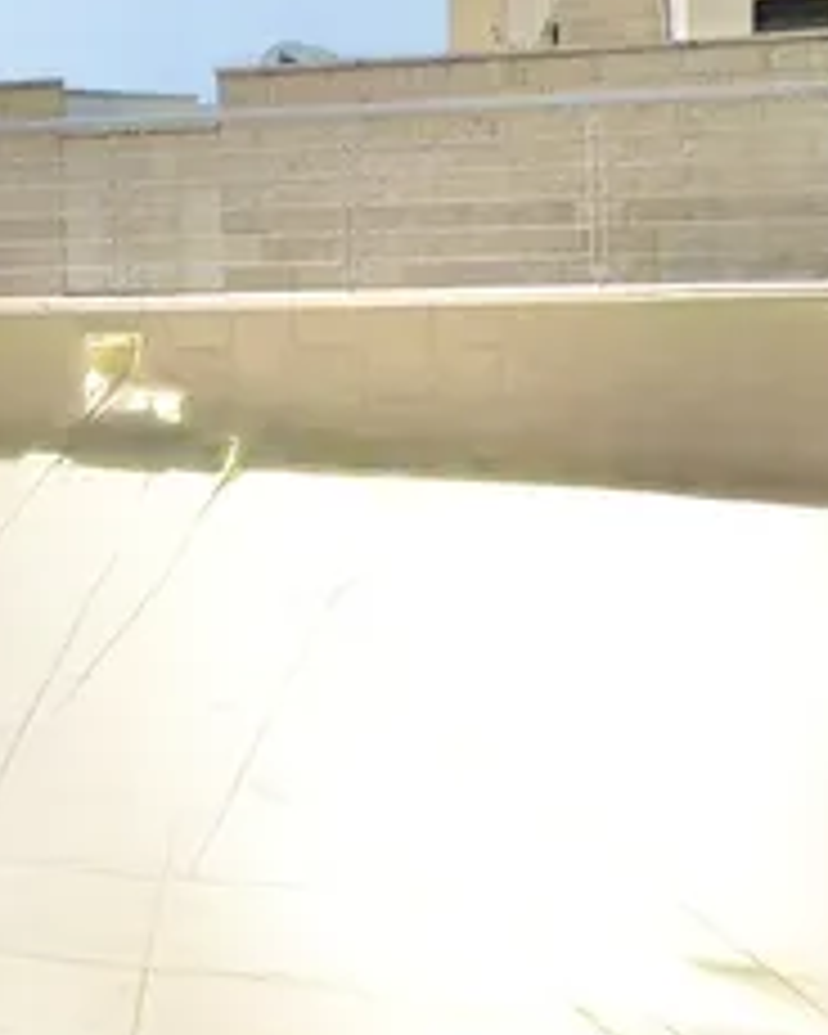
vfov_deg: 32.6
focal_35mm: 57
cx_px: -238
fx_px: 1746
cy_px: 302
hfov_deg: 23.6
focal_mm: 2.22
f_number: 2.2
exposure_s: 1/8065
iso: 32
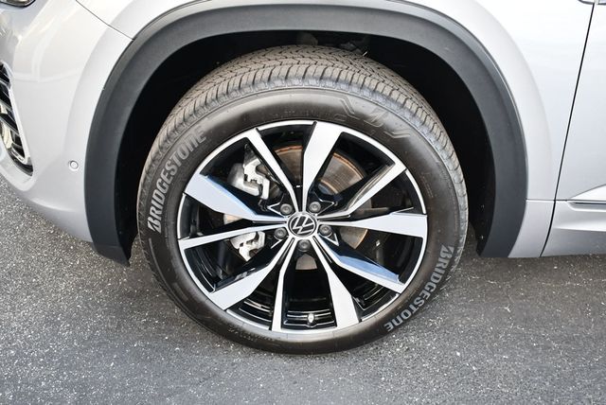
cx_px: 303
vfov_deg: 33.5
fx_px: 674
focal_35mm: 40
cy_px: 202
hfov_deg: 48.4
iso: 800
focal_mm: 20
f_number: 3.8
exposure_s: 1/250
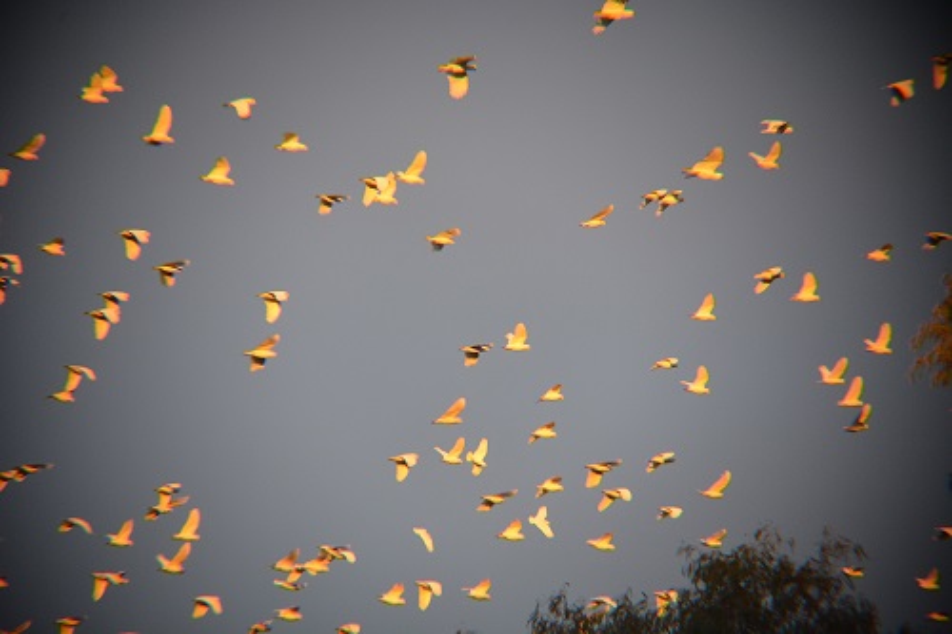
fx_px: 5353
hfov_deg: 10.2
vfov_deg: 6.8
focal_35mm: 202
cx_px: 476
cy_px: 317
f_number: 5.6
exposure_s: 1/250
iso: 800
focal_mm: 135
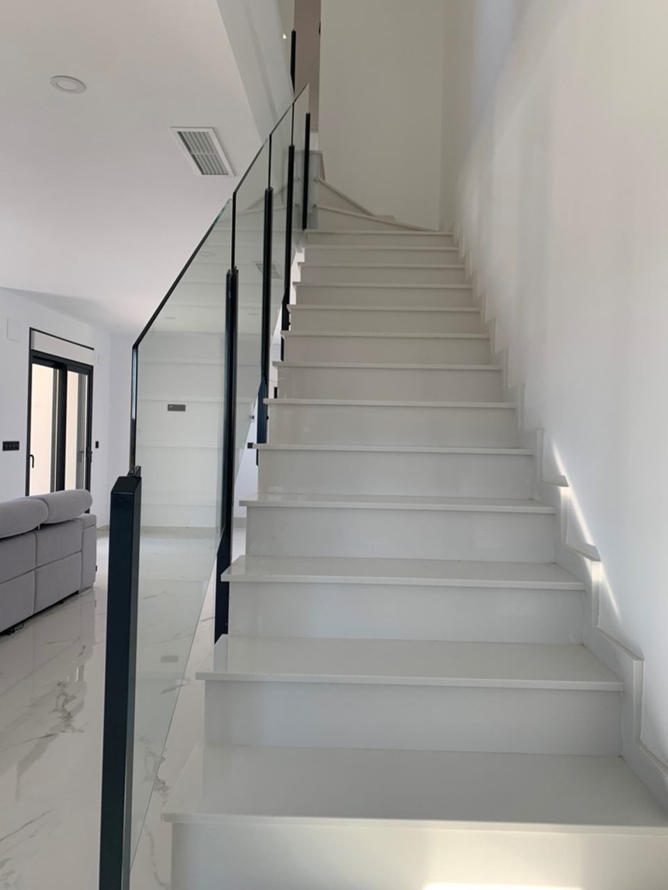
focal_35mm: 26
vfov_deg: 67.3
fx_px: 669
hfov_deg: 53.1
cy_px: 445
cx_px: 334
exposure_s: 1/136
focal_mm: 4.25
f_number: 1.8
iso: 25
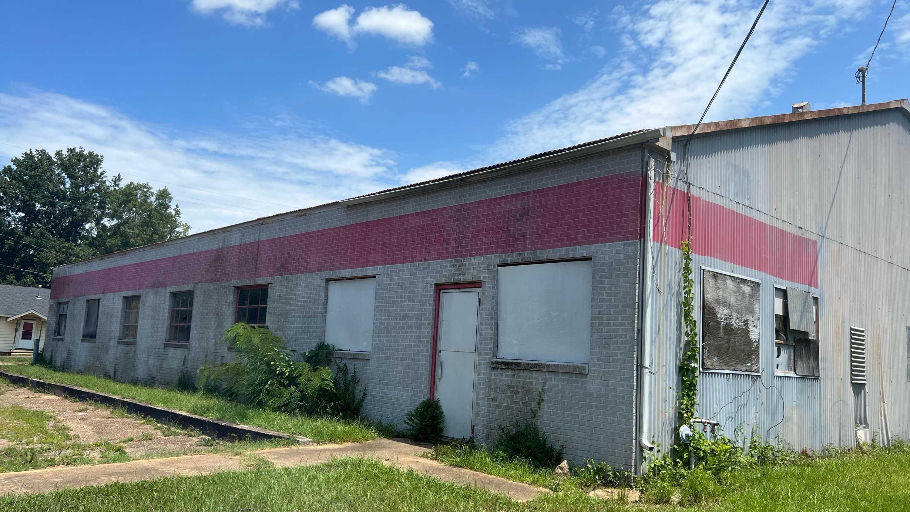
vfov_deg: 40.2
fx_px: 700
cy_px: 270
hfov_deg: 66.1
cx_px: 447
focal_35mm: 29
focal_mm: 5.7
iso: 50
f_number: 1.5
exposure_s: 1/4115
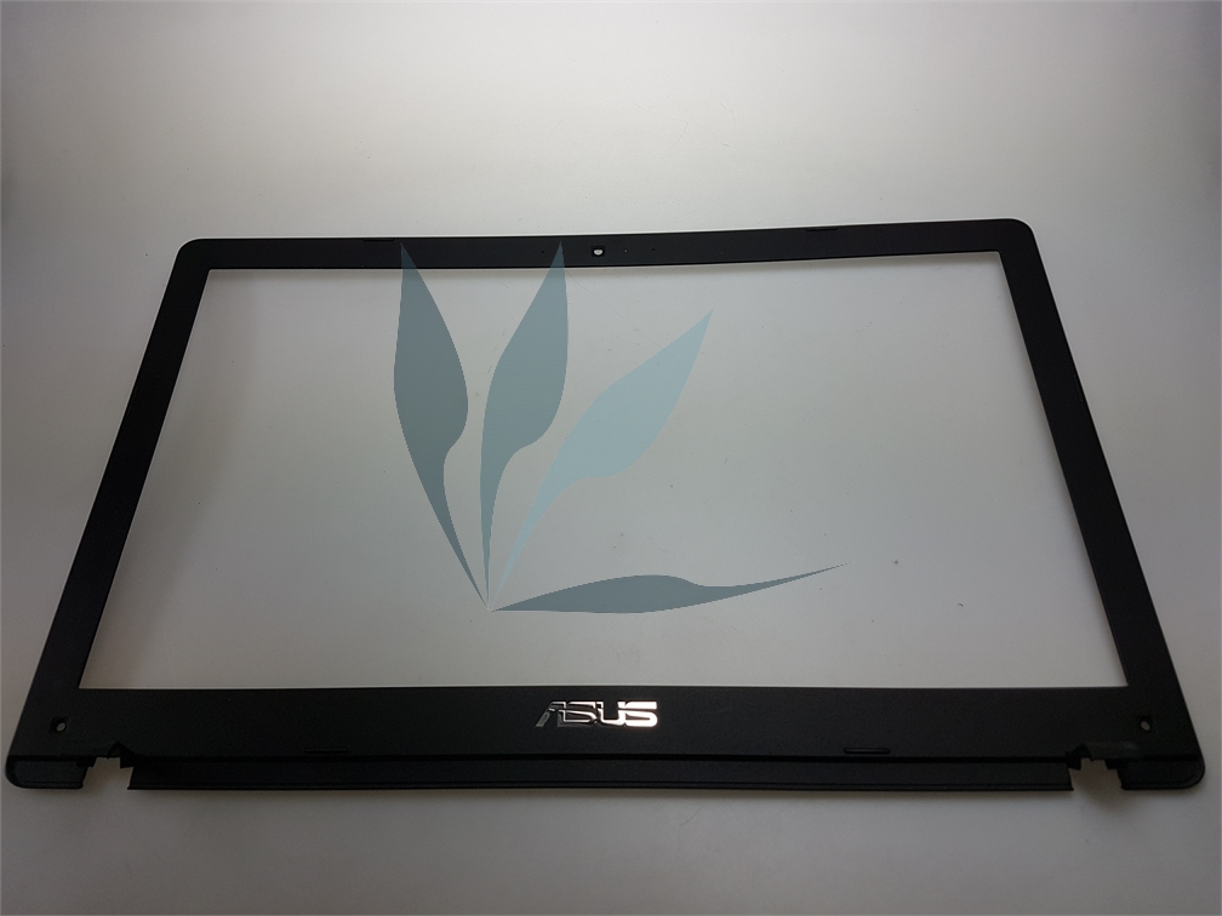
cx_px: 611
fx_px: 918
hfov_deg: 67.3
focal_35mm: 26
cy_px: 458
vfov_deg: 53.1
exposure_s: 1/208
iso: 40
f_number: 1.7
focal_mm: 4.2
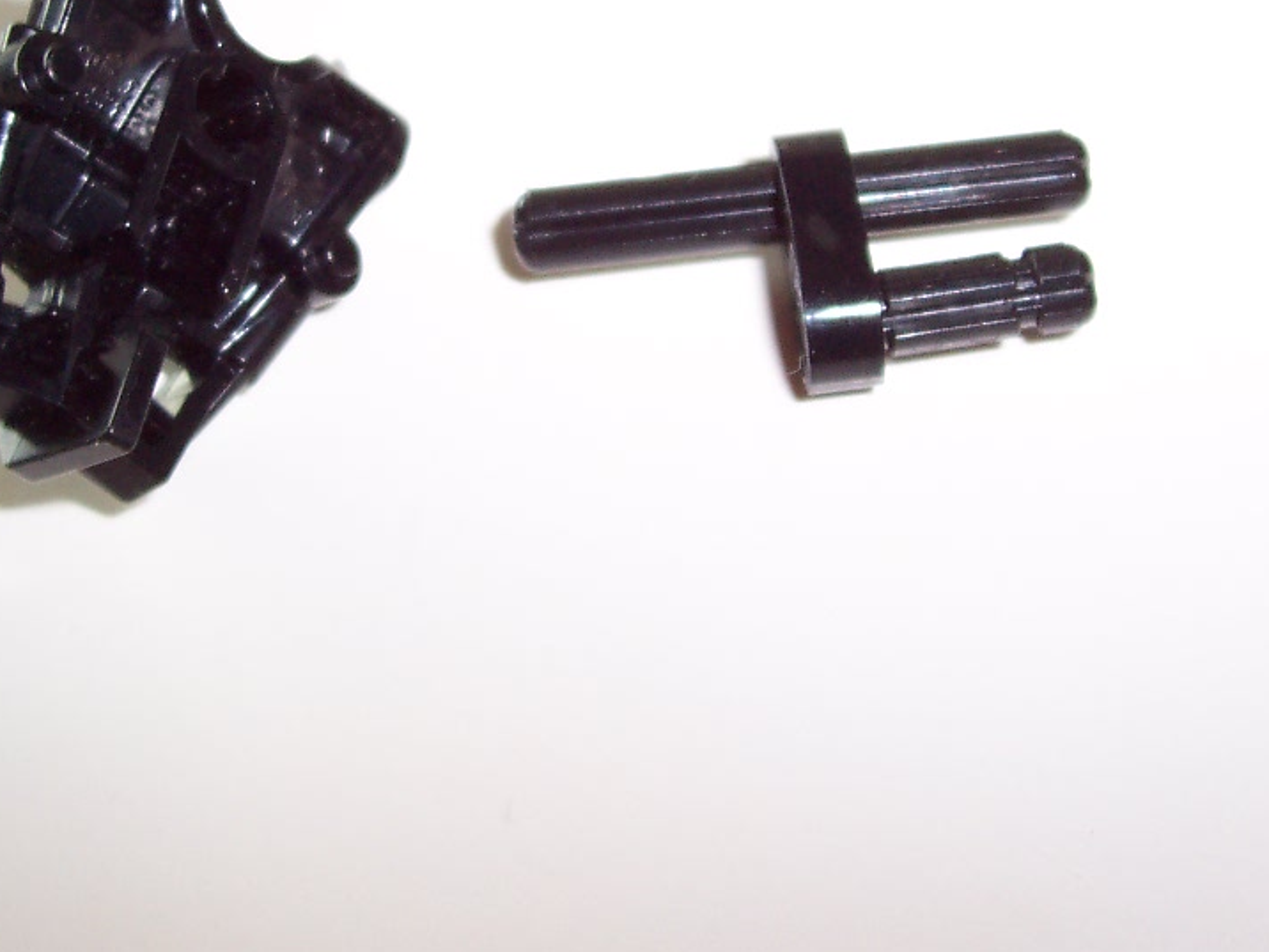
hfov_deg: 31.2
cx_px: 583
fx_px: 2273
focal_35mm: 62
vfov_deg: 23.4
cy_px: 255
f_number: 2.8
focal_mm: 5.6
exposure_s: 1/60
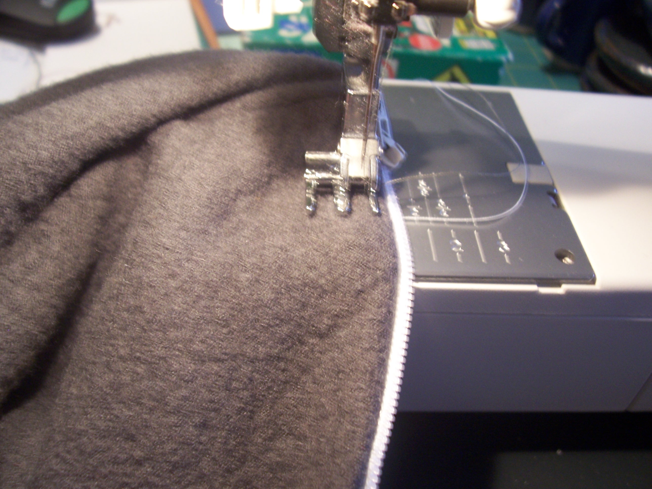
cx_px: 326
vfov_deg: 41.8
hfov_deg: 54.0
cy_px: 244
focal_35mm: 34
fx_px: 640
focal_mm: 5.6
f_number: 2.7
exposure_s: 1/8
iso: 160
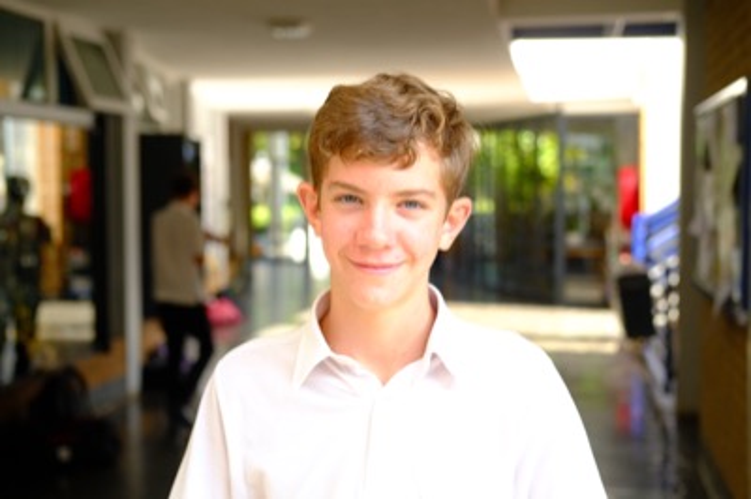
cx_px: 376
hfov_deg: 37.5
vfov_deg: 25.5
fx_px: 1105
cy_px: 250
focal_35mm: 53
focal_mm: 35
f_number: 2.8
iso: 160
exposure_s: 1/125
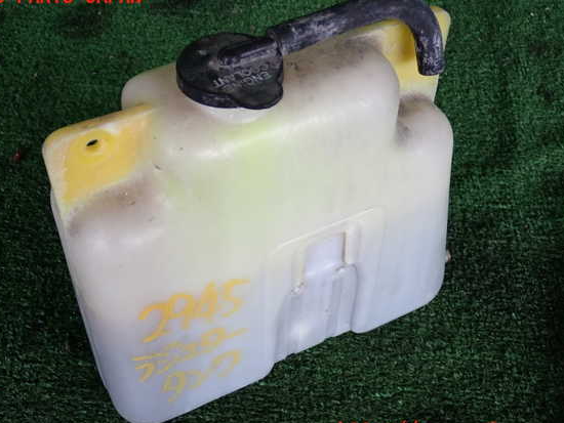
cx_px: 263
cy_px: 214
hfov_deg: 39.6
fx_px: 782
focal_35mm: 48
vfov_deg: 30.3
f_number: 2.9
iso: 250
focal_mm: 7.84
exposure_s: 1/125
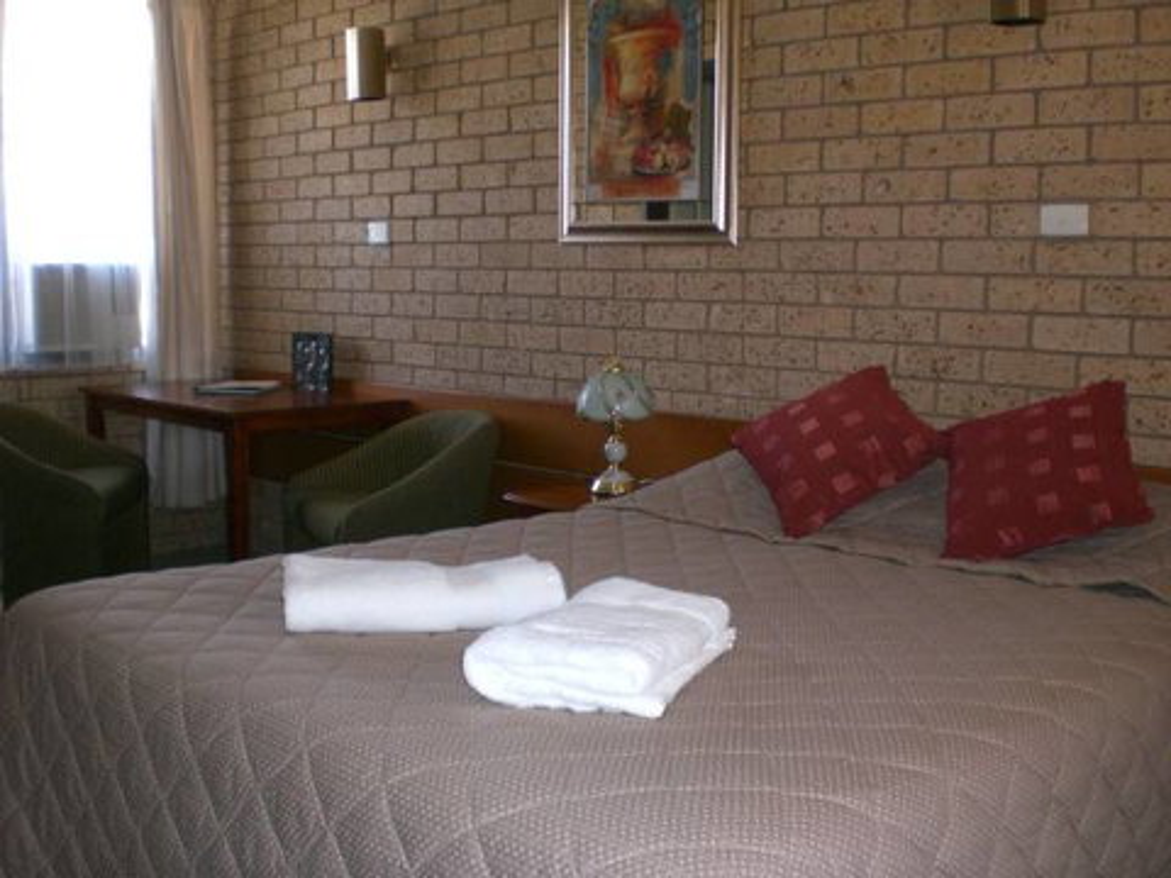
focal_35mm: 38
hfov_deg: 49.0
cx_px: 586
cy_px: 439
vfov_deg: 37.7
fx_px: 1285
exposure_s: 1/60
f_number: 3.1
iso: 200
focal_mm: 6.3
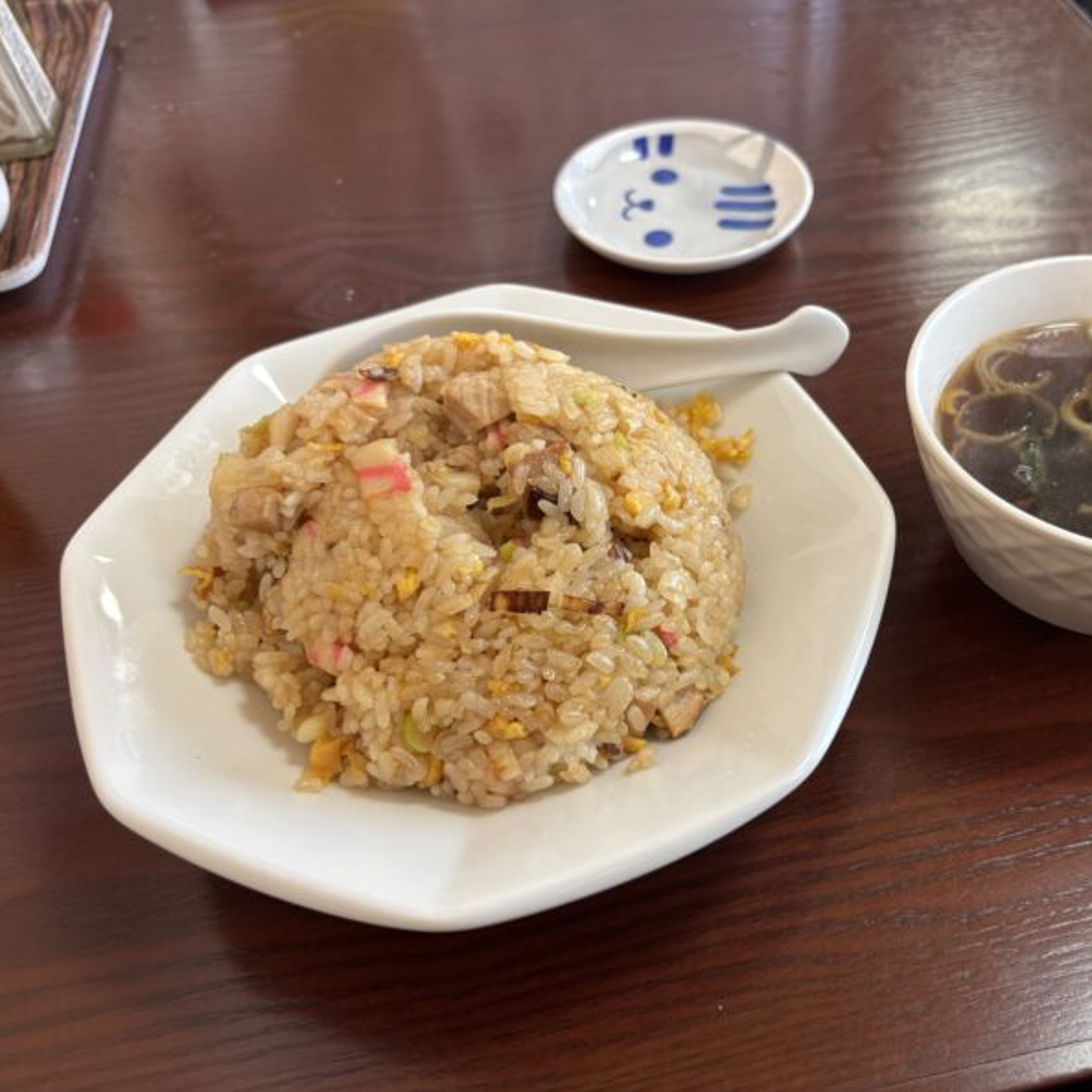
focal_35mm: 31
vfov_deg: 52.5
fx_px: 1106
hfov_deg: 51.8
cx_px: 702
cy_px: 543
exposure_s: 1/100
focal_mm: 5.96
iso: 125
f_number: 1.6
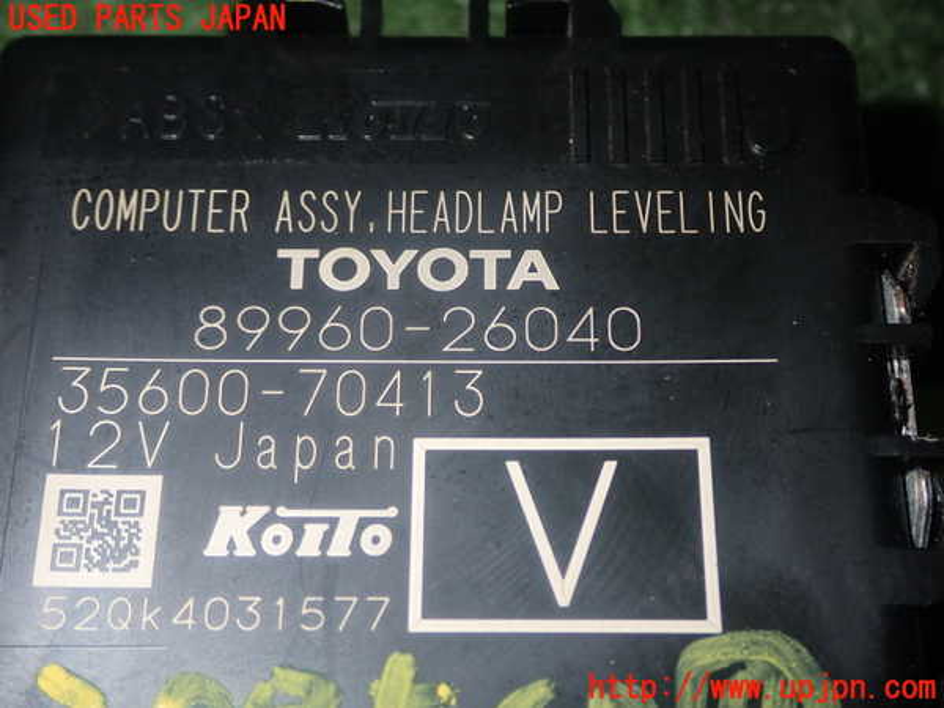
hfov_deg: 35.5
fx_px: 1473
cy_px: 354
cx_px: 472
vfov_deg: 27.0
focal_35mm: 54
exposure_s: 1/50
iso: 200
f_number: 10
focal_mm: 9.65
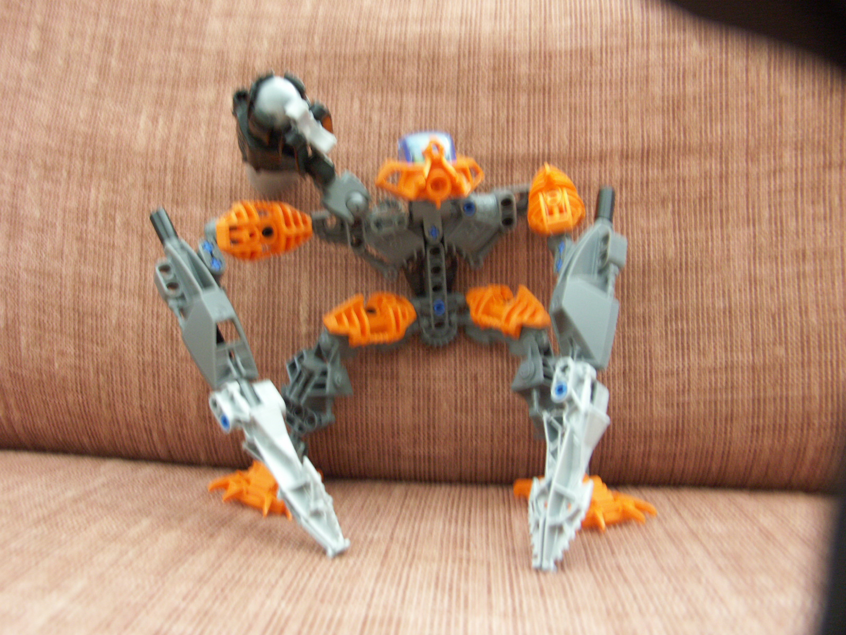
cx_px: 423
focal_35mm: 32
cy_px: 318
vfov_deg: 44.2
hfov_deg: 56.8
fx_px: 782
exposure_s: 1/10
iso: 200
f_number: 2.8
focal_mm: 8.29
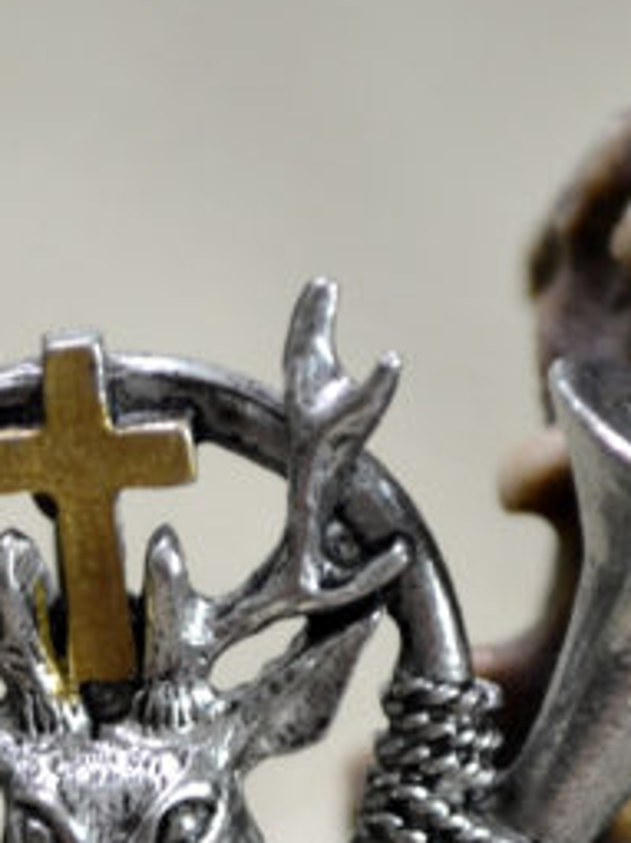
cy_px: 1071
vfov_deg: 7.7
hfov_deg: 5.8
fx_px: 6203
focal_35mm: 255
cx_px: 139
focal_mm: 50
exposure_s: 1/40
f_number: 5.6
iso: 400
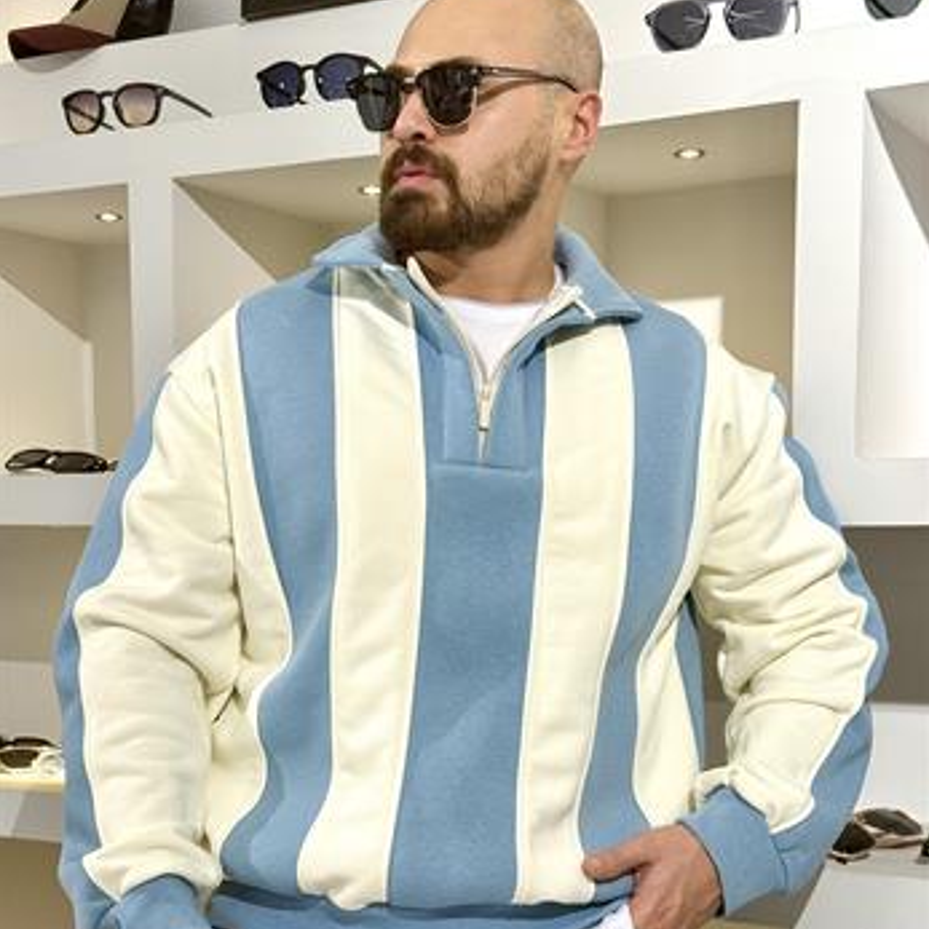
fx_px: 1731
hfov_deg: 30.0
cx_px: 466
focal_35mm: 57
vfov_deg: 29.9
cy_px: 589
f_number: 1.78
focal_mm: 6.76
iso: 64
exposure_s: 1/100
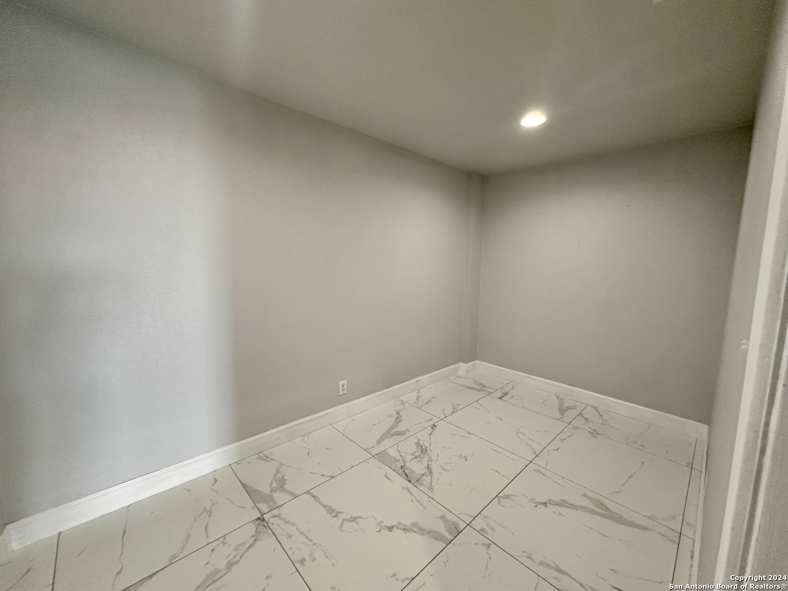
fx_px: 319
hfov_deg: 102.1
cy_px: 296
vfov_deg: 85.7
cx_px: 394
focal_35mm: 14
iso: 160
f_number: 2.2
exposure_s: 1/60
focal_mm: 2.22
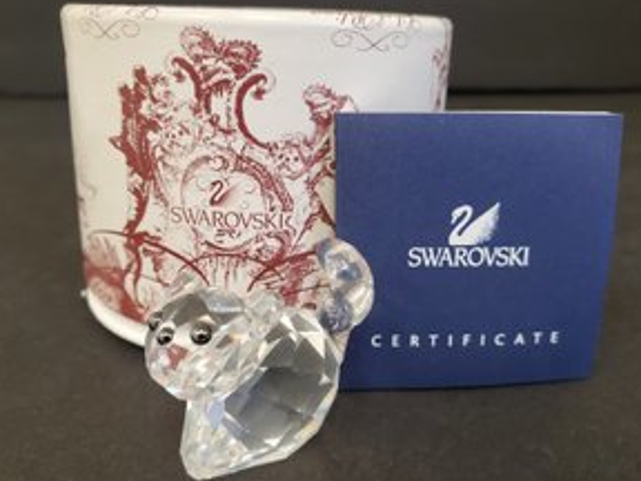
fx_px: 574
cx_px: 326
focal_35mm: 31
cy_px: 253
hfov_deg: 58.3
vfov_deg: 45.4
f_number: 2.4
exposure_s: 1/60
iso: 200
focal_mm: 4.3
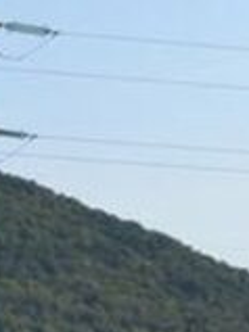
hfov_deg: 5.7
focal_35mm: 260
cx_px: -65
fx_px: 2497
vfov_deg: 7.3
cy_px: 670
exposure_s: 1/200
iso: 100
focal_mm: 29
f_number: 7.1
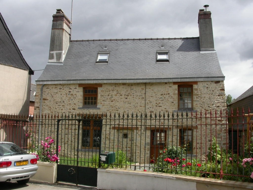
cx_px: 126
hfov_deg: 49.0
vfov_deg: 37.7
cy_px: 95
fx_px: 278
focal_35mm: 38
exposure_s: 1/334
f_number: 7.5
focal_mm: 7.85
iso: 100
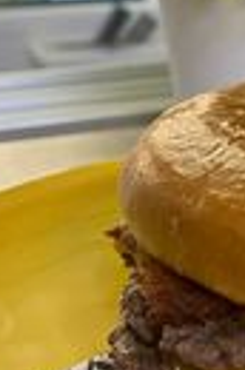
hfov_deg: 14.9
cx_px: 273
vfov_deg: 22.4
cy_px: 40
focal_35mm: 89
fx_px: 913
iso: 160
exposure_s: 1/50
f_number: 1.6
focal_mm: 5.1
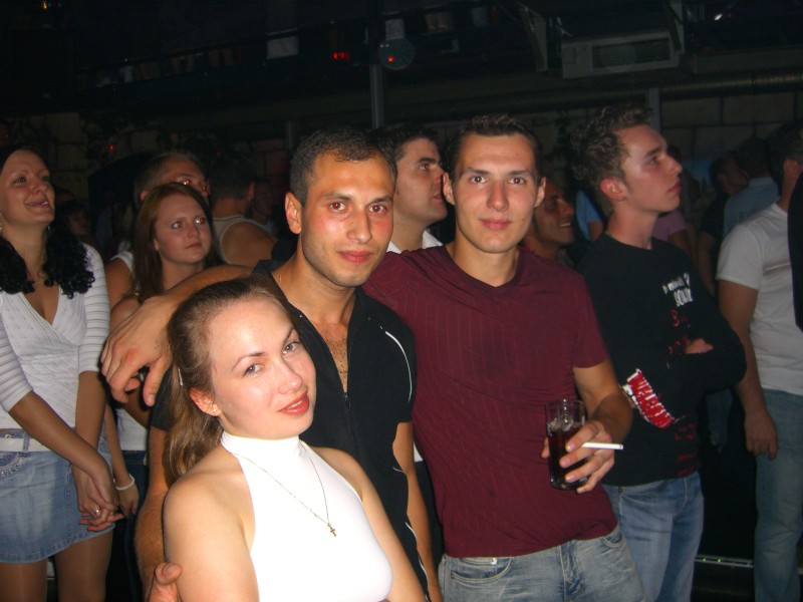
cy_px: 301
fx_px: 881
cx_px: 402
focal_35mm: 38
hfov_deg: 49.0
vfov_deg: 37.7
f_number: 2.8
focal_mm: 7.9
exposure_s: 1/60
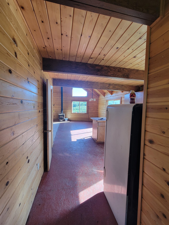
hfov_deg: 89.9
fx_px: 85
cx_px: 84
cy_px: 112
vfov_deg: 106.2
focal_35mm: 13
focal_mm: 2.2
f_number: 2.2
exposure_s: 1/60
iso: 80
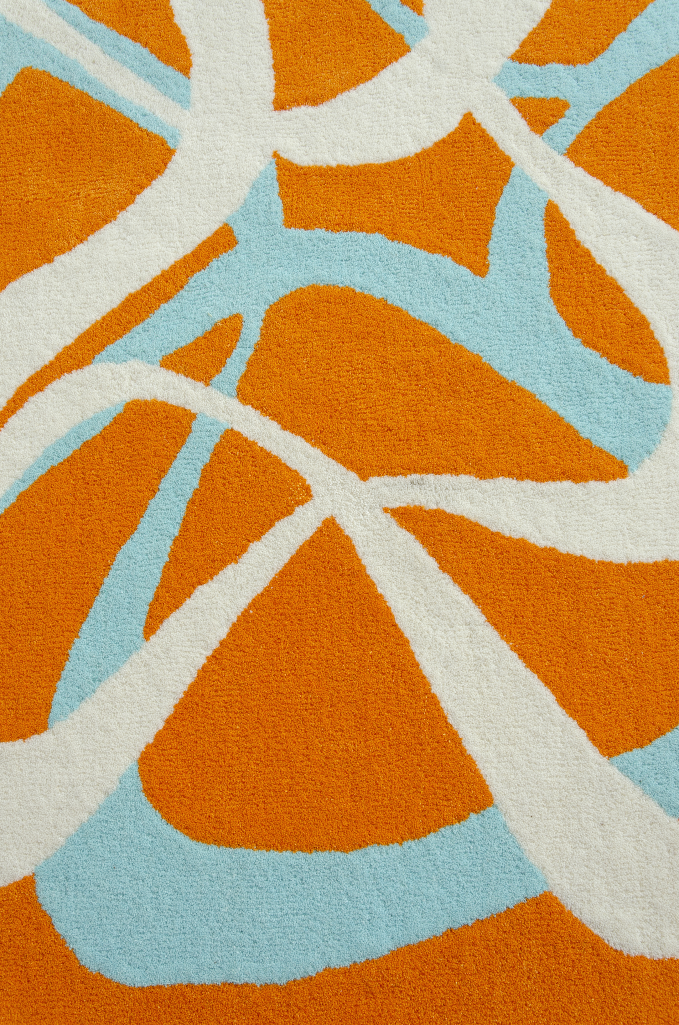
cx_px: 340
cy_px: 512
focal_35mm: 38
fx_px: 1066
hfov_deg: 35.3
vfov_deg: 51.4
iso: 125
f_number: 9
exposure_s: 1/125
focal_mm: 25
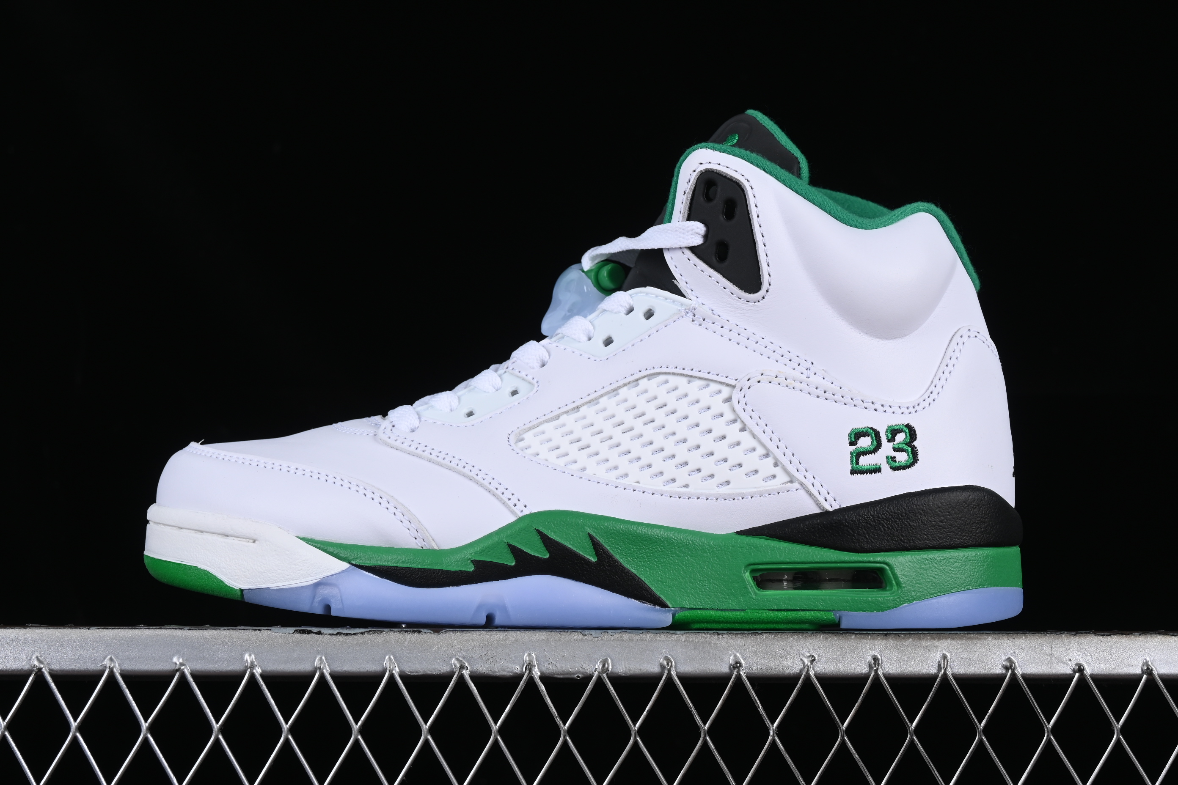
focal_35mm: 75
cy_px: 392
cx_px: 589
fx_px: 2454
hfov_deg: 27.0
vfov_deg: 18.2
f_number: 9
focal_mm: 50
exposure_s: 1/80
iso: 160
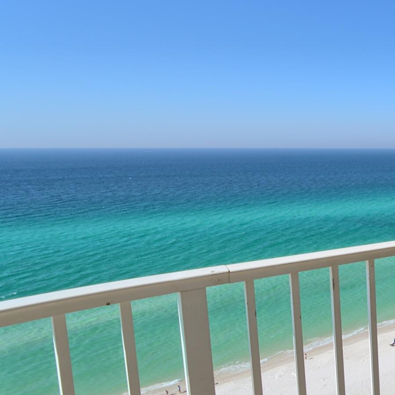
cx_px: 525
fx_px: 439
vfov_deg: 48.4
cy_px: 210
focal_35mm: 34
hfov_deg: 33.6
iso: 200
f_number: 19
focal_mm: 12
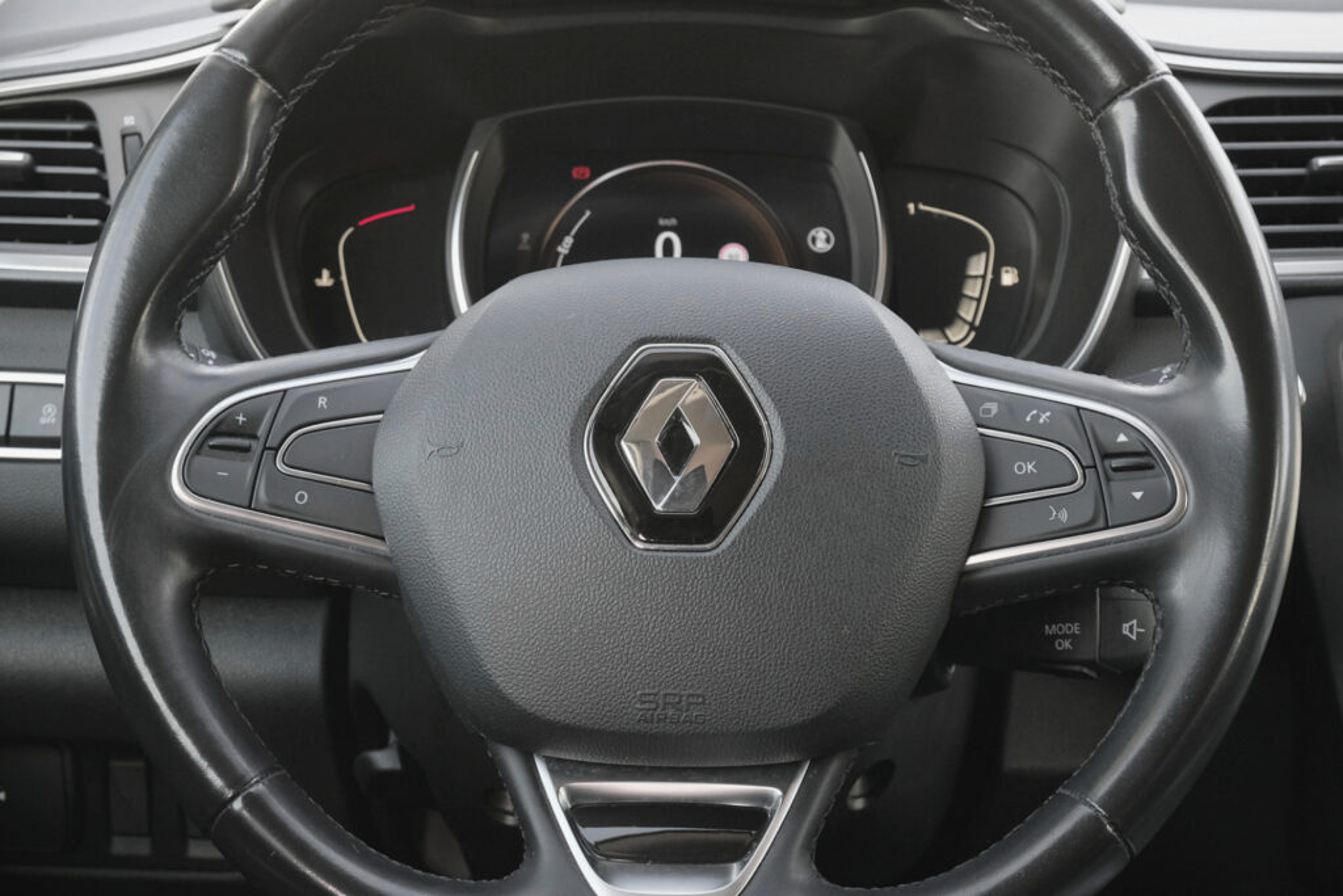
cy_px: 448
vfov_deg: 20.0
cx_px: 672
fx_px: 2537
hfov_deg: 29.7
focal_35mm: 68
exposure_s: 1/100
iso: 2000
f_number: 9
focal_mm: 45
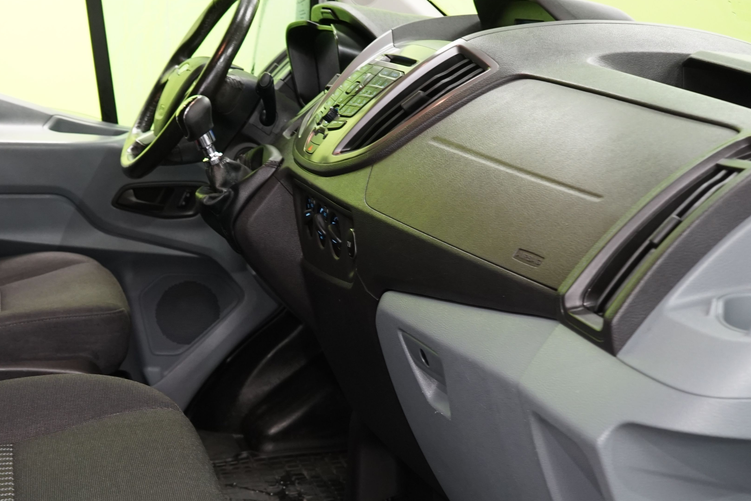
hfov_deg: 32.1
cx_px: 158
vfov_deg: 22.2
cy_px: 305
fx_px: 1272
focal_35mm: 61
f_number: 6.3
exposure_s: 1/10
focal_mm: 33
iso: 800
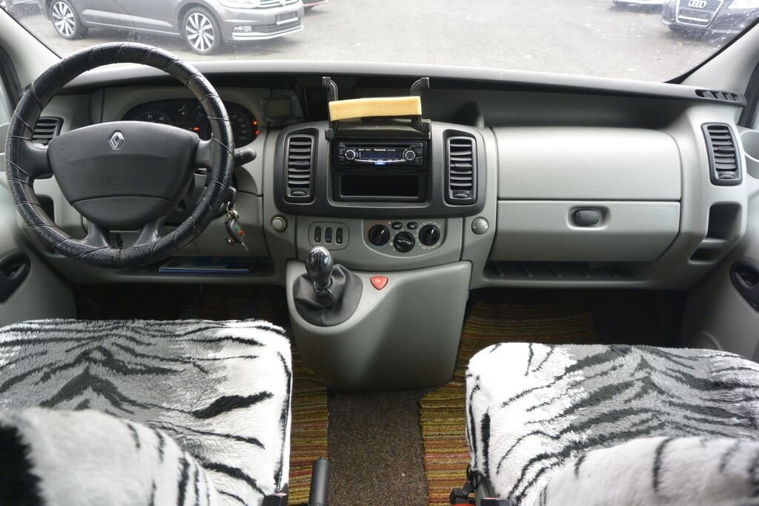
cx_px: 380
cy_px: 253
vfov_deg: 45.0
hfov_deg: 63.7
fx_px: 611
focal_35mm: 29
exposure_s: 1/125
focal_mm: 11
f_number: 3.5
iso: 400
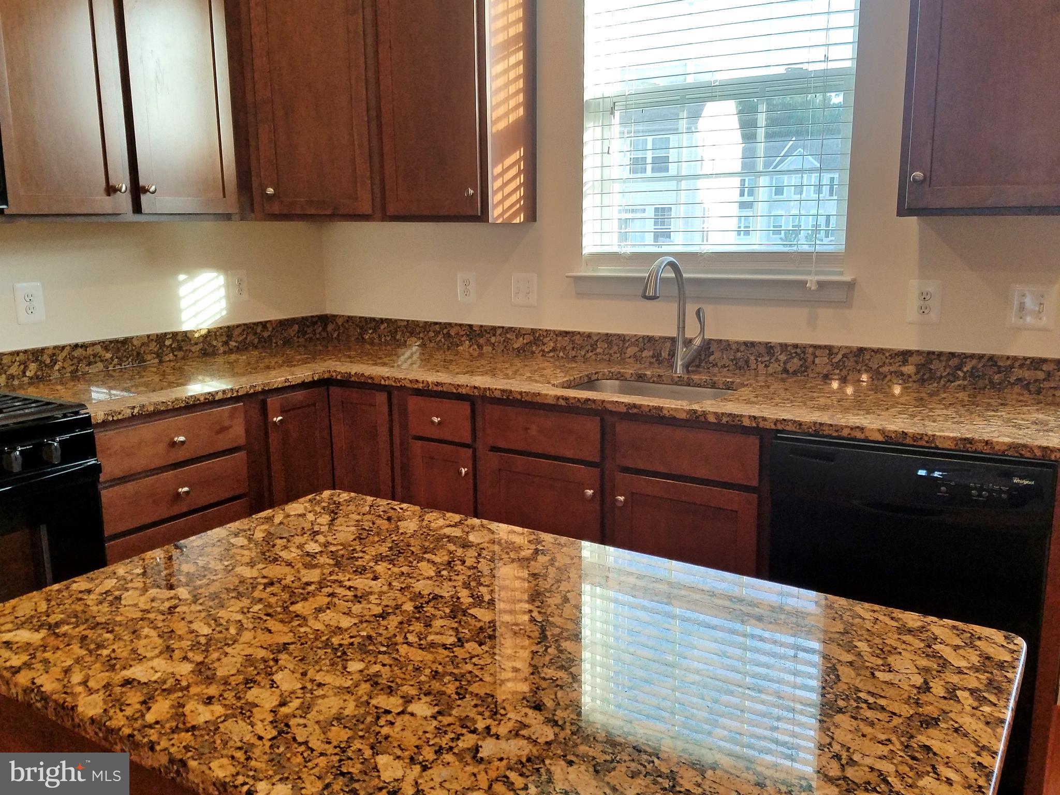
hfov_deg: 67.3
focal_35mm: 26
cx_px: 530
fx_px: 796
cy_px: 398
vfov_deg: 53.1
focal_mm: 4.2
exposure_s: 1/164
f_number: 1.7
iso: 50
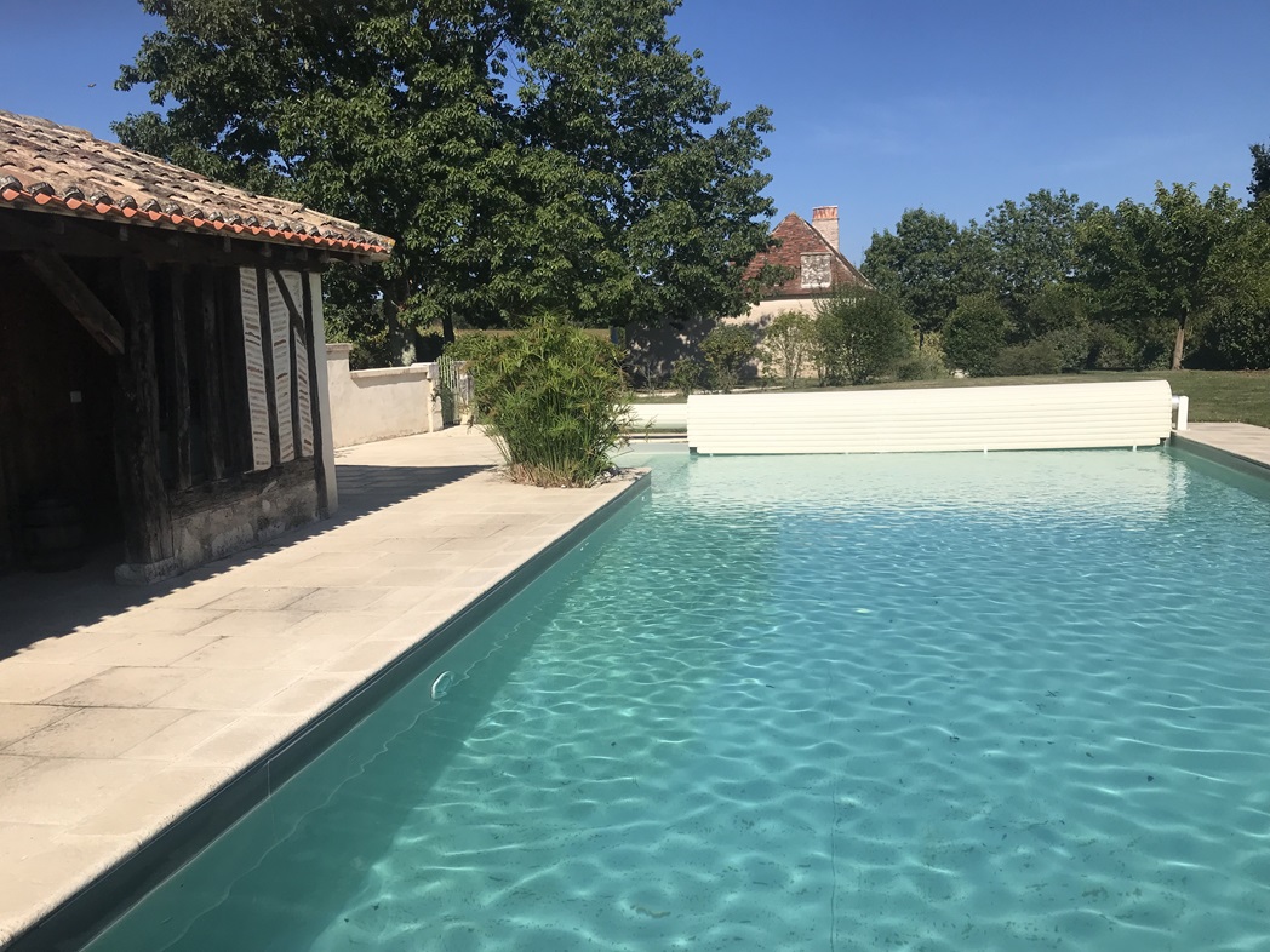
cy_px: 476
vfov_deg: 49.7
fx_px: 1027
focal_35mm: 28
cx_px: 635
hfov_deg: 63.4
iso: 20
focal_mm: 3.99
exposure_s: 1/4566
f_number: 1.8
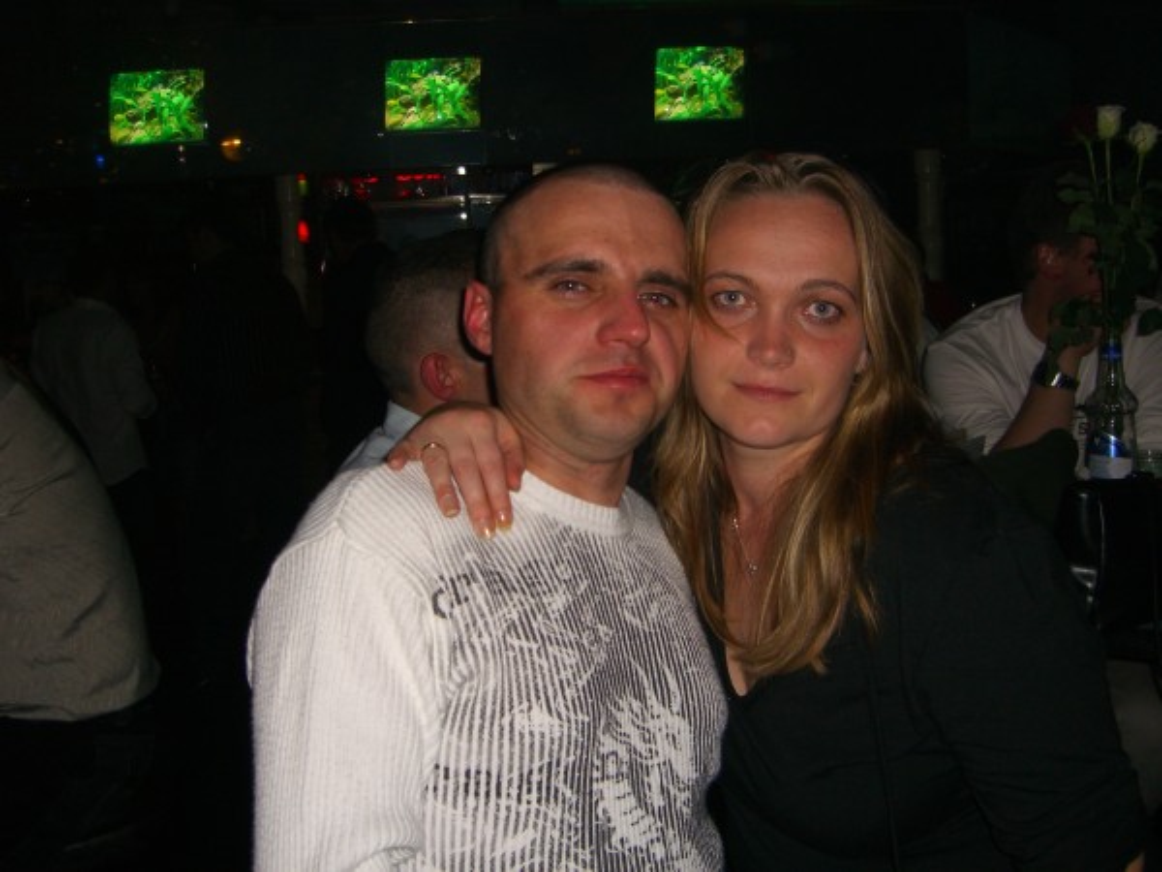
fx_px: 1276
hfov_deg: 49.0
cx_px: 581
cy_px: 436
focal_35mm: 38
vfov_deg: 37.7
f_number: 2.8
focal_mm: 7.9
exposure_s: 1/60
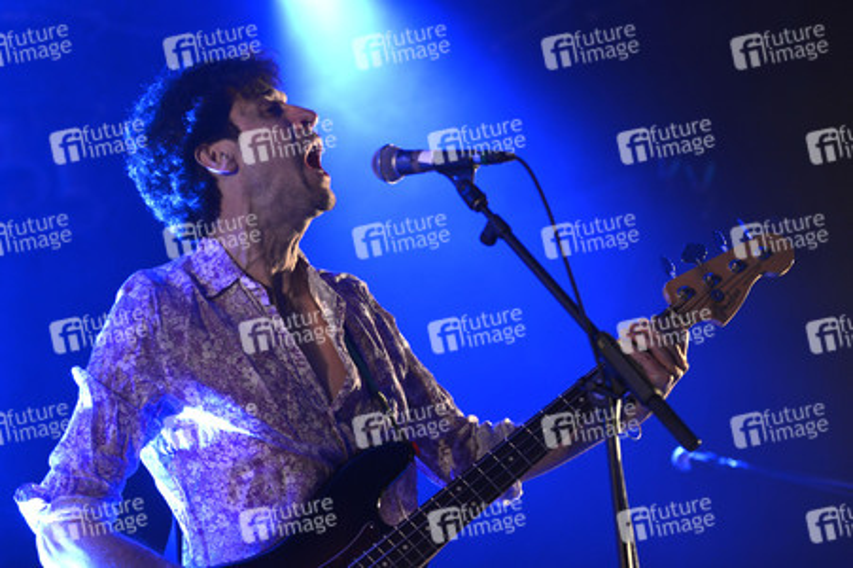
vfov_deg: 19.4
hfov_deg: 28.9
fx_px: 1657
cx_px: 426
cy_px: 284
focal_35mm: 70
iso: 1000
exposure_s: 1/250
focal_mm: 70
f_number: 2.8
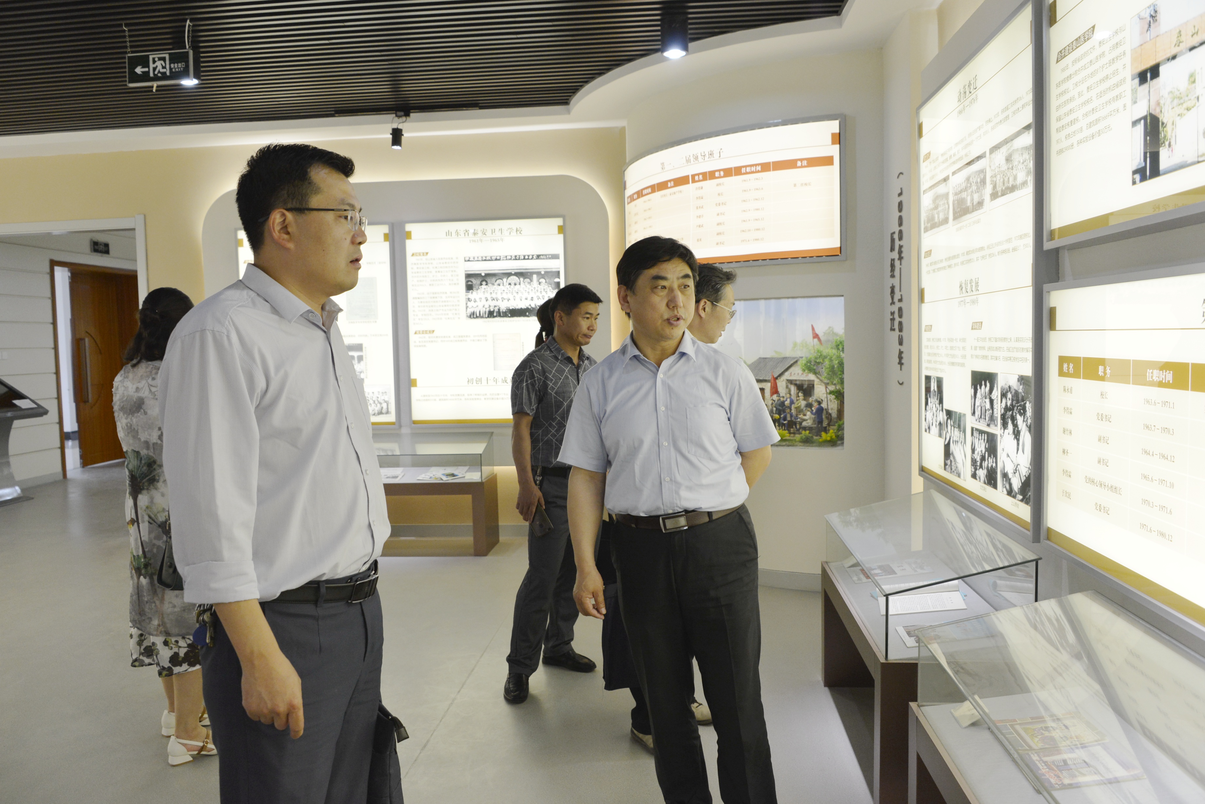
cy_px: 402
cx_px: 602
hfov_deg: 65.5
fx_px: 937
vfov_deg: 46.4
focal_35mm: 28
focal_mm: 28
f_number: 5.6
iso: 1600
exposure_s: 1/125
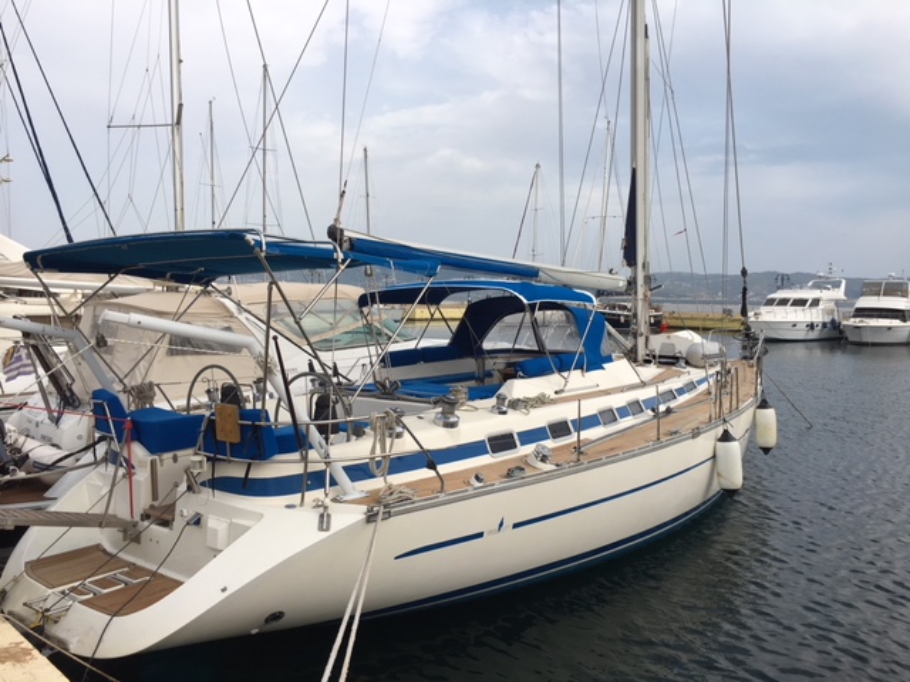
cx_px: 455
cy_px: 341
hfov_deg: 61.7
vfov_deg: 48.2
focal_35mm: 29
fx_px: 762
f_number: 2.2
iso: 25
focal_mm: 4.15
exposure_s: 1/1538
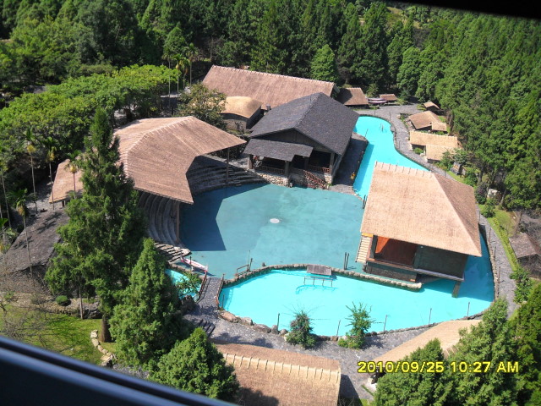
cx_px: 270
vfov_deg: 40.7
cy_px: 203
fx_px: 547
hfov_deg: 52.6
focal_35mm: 35
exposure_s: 1/90
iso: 100
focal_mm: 6.2
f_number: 8.9
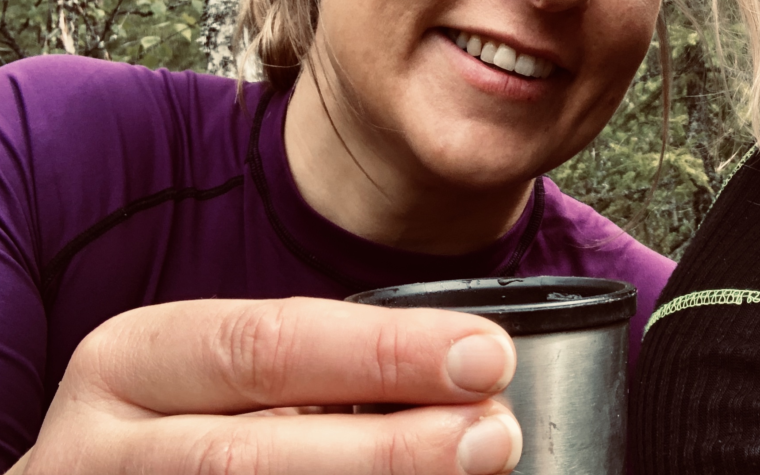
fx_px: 1264
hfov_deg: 32.1
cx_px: 665
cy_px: 40
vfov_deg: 20.8
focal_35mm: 61
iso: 20
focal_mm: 2.87
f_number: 2.2
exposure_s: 1/165
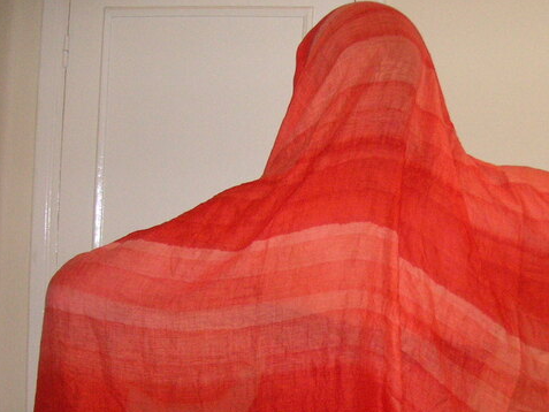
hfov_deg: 30.7
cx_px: 402
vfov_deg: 23.4
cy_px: 320
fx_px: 984
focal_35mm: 62
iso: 160
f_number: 2.8
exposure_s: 1/45
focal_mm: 6.1
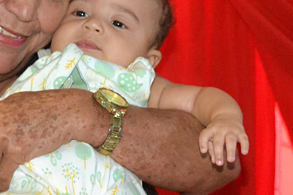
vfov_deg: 10.4
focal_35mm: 132
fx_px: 1072
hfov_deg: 15.5
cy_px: 80
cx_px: 199
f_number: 4
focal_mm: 25
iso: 3200
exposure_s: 1/60
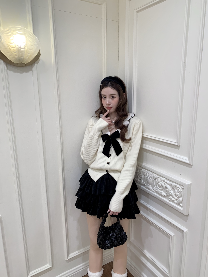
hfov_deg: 53.1
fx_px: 208
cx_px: 104
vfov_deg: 67.3
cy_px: 138
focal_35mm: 26
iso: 80
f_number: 1.8
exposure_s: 1/100
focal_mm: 4.25
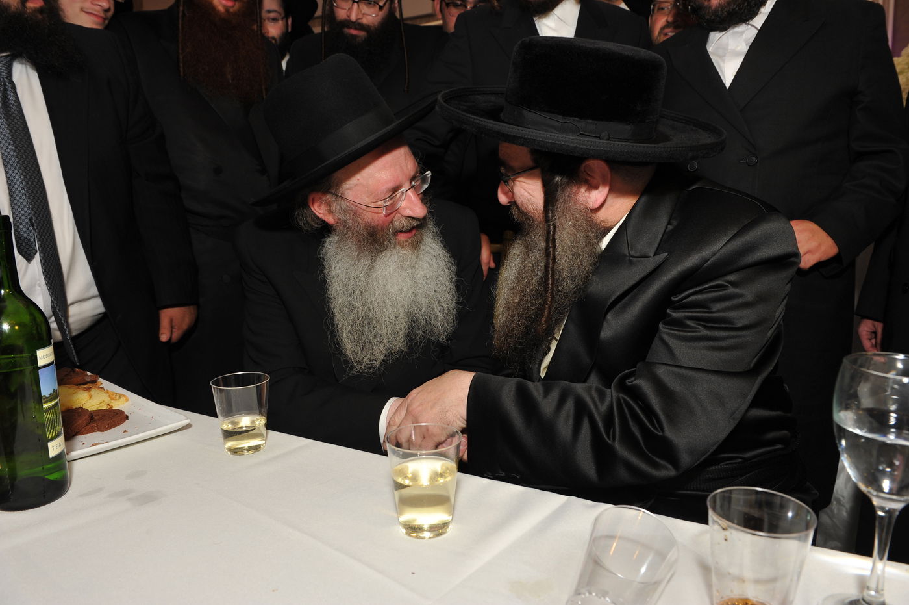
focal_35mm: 24
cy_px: 302
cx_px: 454
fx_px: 605
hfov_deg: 73.8
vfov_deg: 53.1
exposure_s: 1/100
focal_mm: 24
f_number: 7.1
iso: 1000
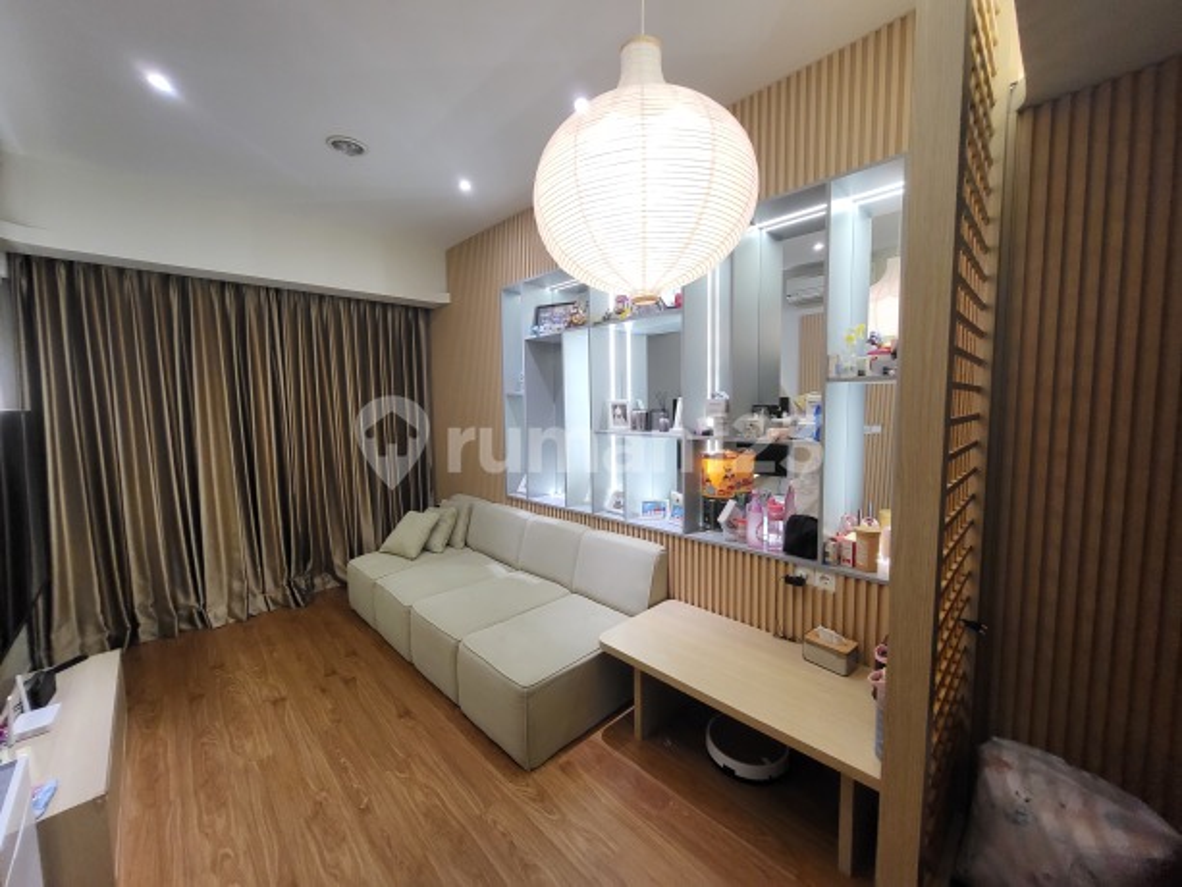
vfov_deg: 89.9
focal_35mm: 13
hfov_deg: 106.2
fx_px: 444
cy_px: 444
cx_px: 591
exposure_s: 1/50
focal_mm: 1.74
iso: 160
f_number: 2.2
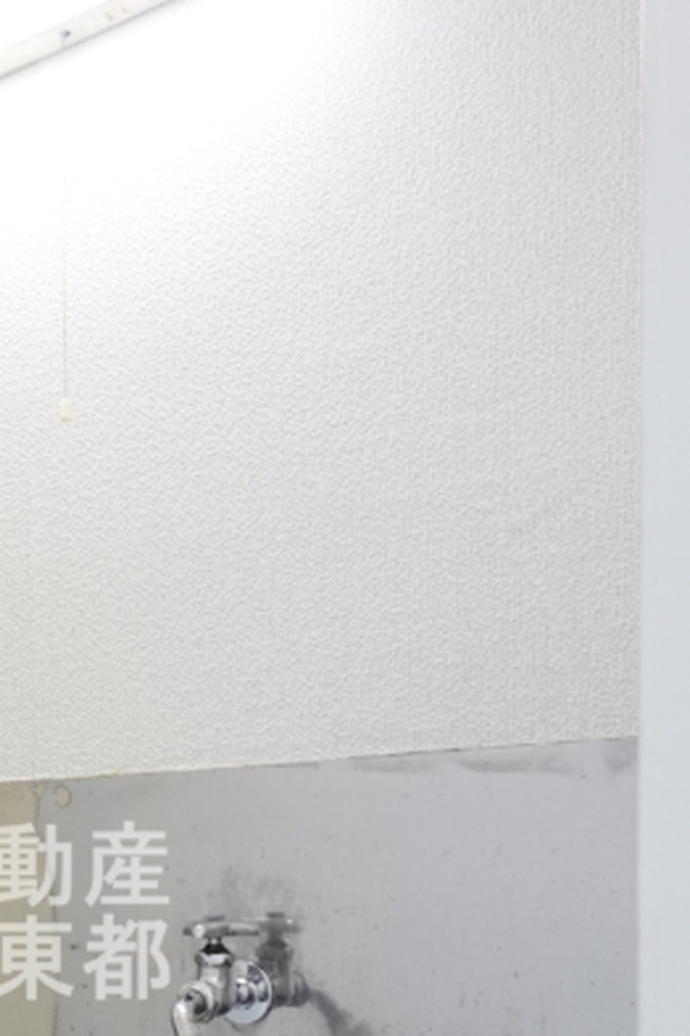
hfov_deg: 25.1
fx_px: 1409
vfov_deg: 37.9
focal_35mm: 49
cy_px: 917
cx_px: -112
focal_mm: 7.6
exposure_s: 1/80
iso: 400
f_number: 2.8
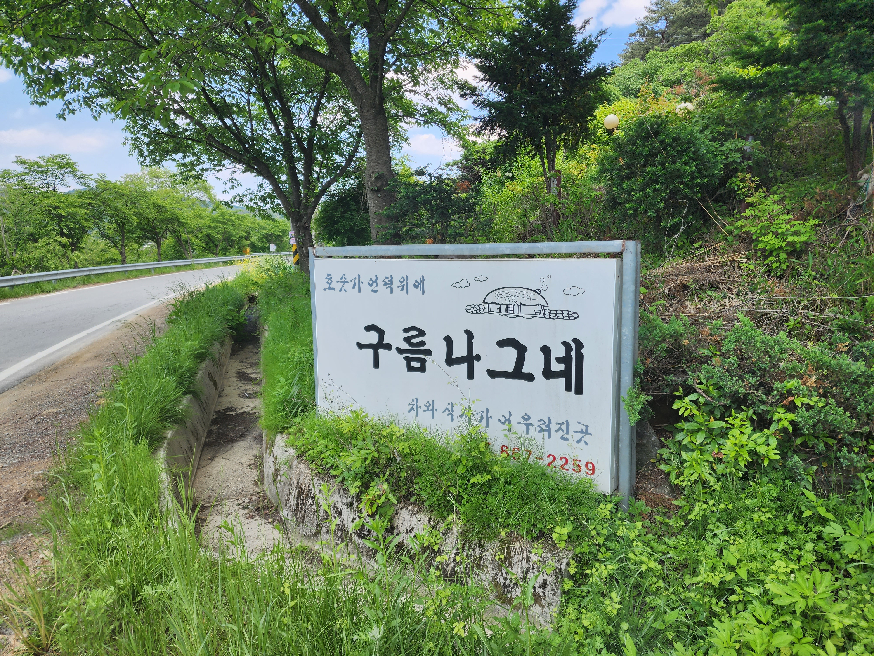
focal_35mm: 23
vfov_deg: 58.9
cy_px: 328
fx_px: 581
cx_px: 437
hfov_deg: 73.9
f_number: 1.8
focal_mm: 6.4
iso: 12
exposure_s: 1/347
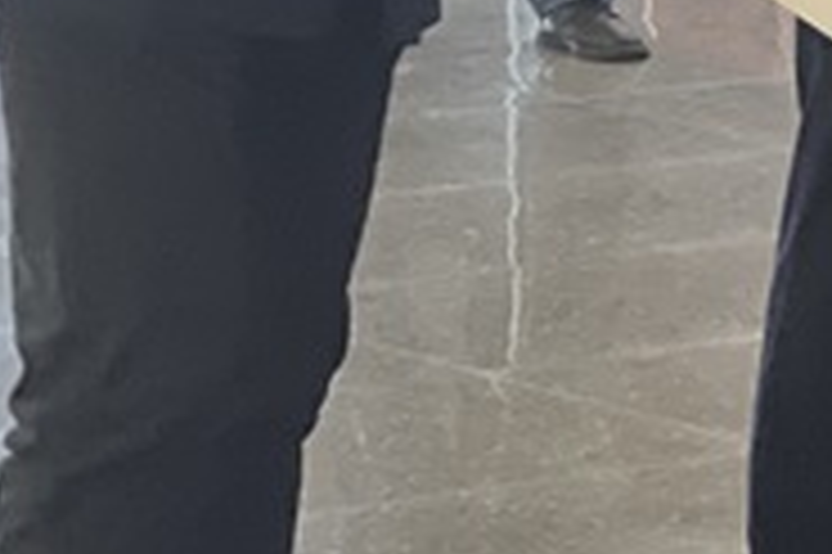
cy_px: -516
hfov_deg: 6.2
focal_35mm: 324
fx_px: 7481
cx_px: 1718
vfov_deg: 4.2
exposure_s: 1/120
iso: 160
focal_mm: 7.5
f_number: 2.2
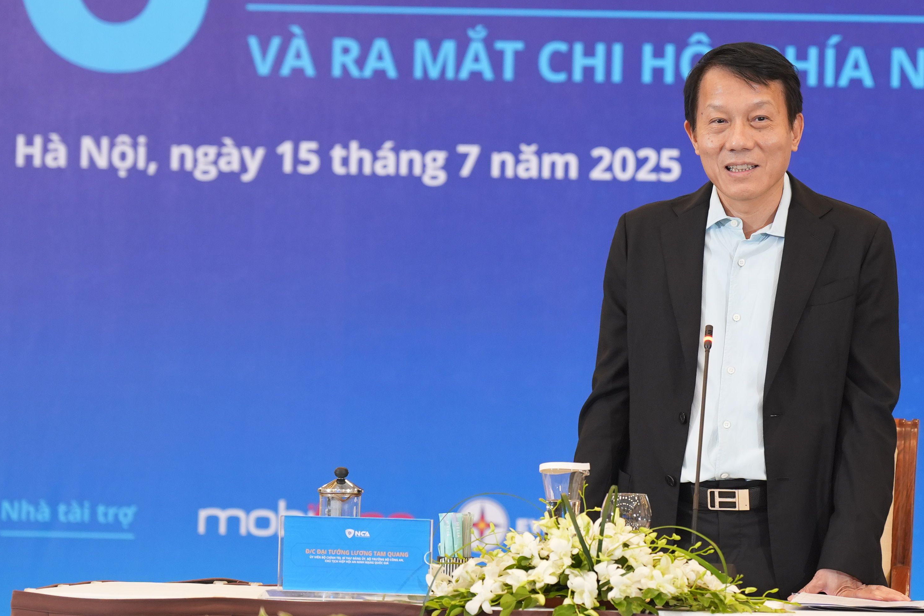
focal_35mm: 339
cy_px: 220
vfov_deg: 4.1
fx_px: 8700
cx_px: 688
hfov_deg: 6.1
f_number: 2.8
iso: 800
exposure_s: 1/100
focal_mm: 144
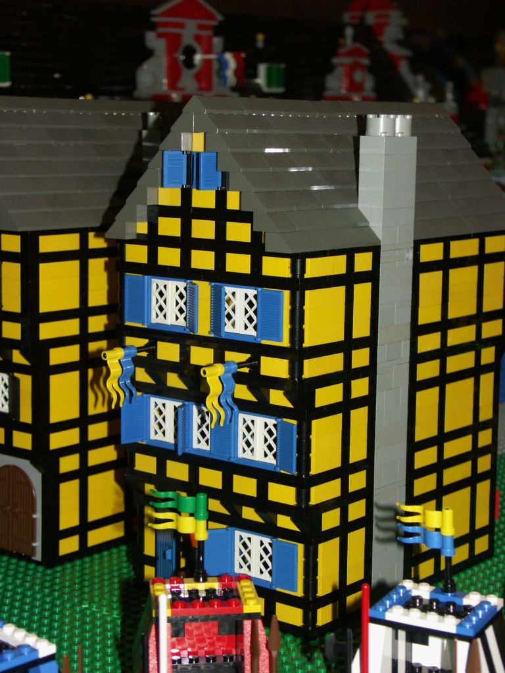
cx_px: 252
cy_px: 336
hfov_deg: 19.9
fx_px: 1439
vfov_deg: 26.3
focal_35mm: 74
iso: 200
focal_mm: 18.98
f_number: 3.2
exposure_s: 1/60
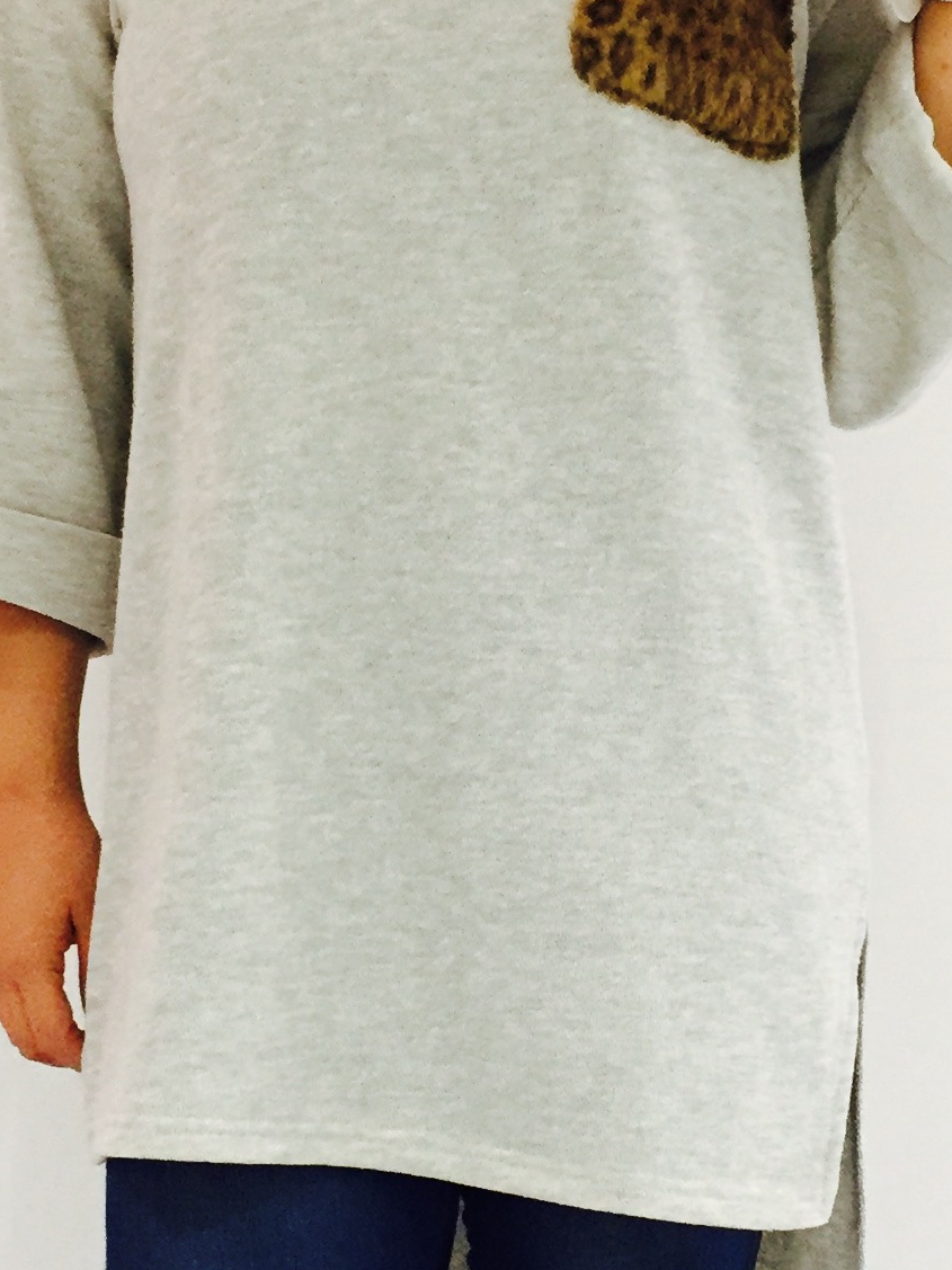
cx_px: 491
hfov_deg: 17.6
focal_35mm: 84
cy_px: 773
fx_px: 3081
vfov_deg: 23.2
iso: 160
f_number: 2.2
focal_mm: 4.15
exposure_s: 1/30
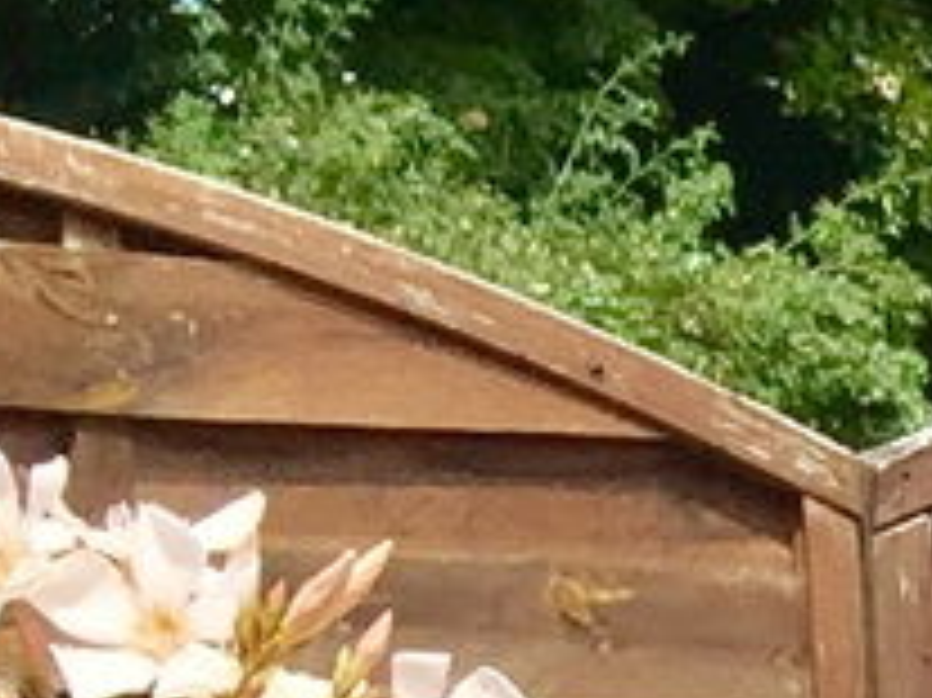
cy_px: 2085
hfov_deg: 7.4
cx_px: 3179
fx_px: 6027
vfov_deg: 6.1
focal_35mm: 224
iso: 32
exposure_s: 1/1068
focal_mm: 4.15
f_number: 2.2
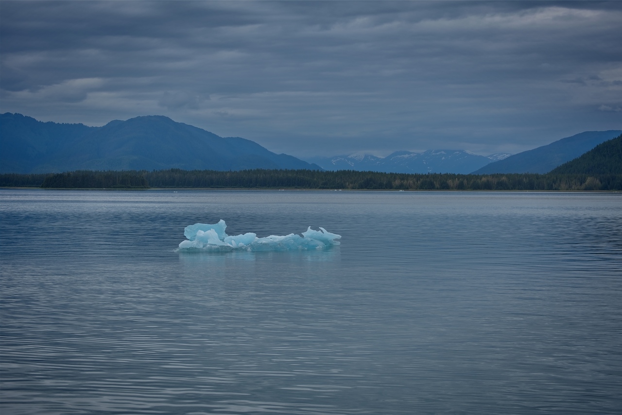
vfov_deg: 15.9
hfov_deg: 23.6
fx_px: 1486
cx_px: 311
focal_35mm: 86
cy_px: 208
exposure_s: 1/320
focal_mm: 86
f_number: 9
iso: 100
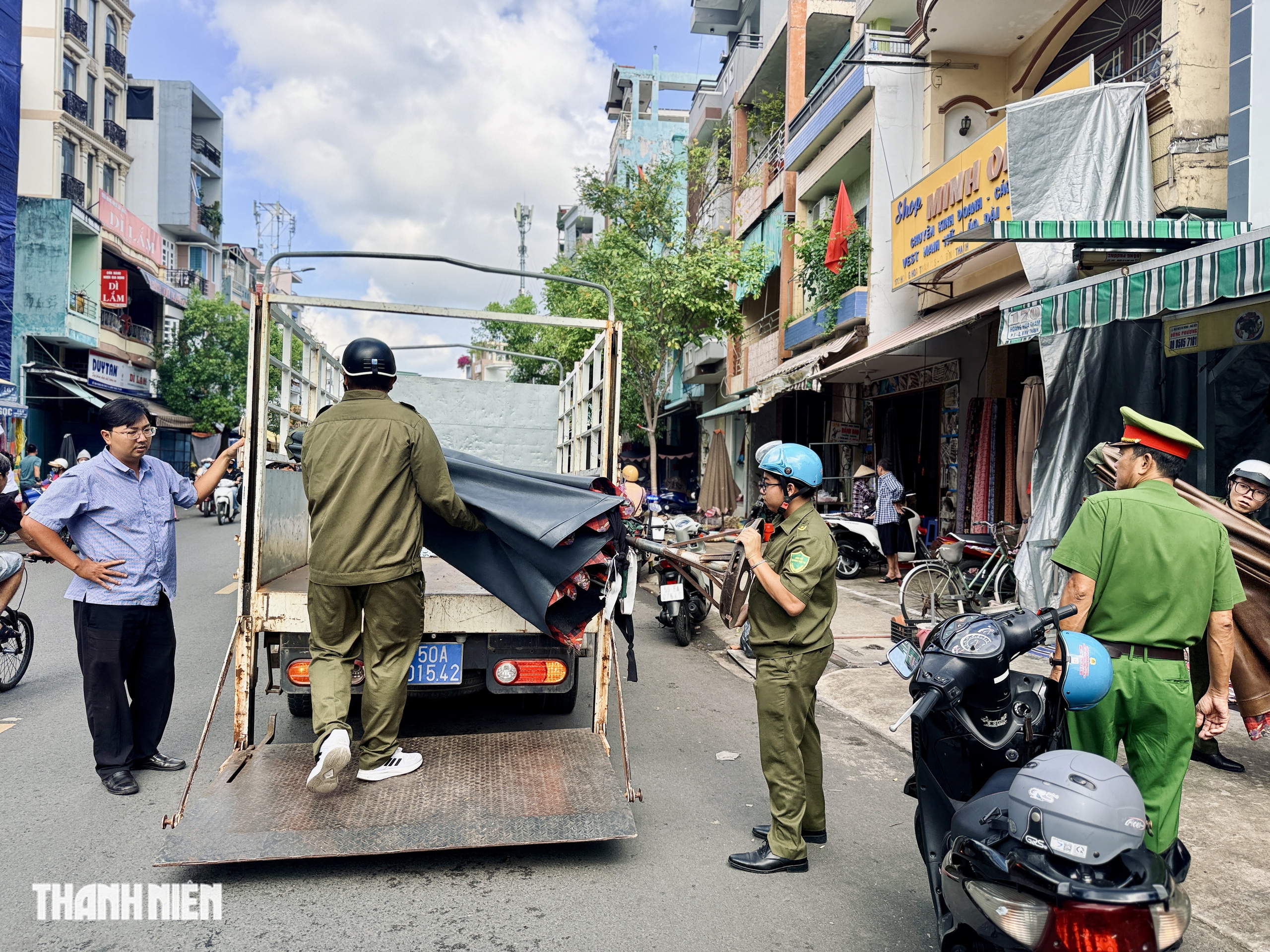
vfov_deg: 56.8
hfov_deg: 71.6
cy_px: 476
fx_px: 881
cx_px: 635
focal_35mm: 24
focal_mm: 6.76
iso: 100
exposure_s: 1/2000
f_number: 1.78
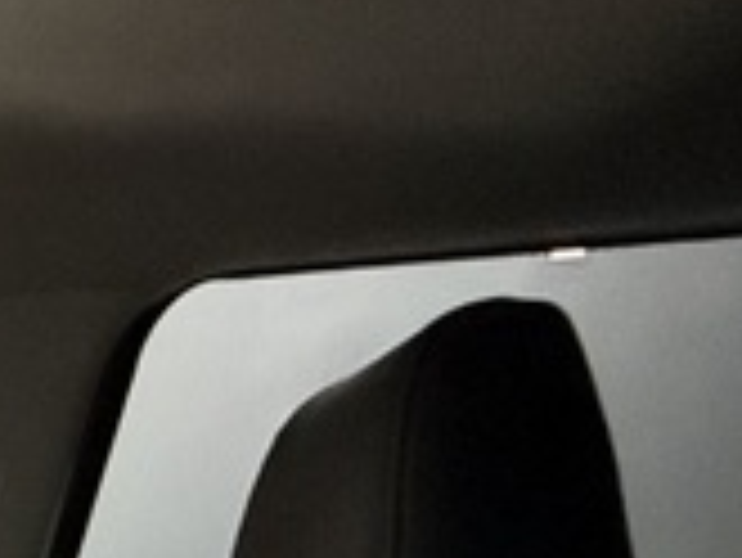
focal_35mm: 87
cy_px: 1408
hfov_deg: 13.8
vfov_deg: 12.5
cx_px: -1142
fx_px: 1866
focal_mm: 2.22
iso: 1250
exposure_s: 1/50
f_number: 2.2
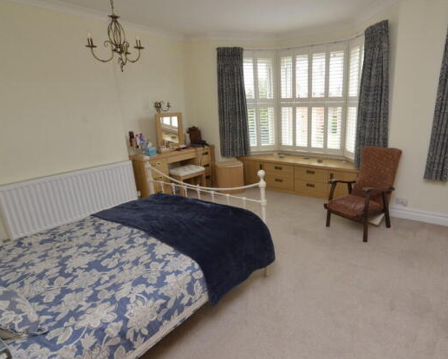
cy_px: 177
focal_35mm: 20
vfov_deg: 69.2
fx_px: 260
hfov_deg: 80.0
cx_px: 281
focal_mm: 11
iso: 800
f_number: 8
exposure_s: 1/60
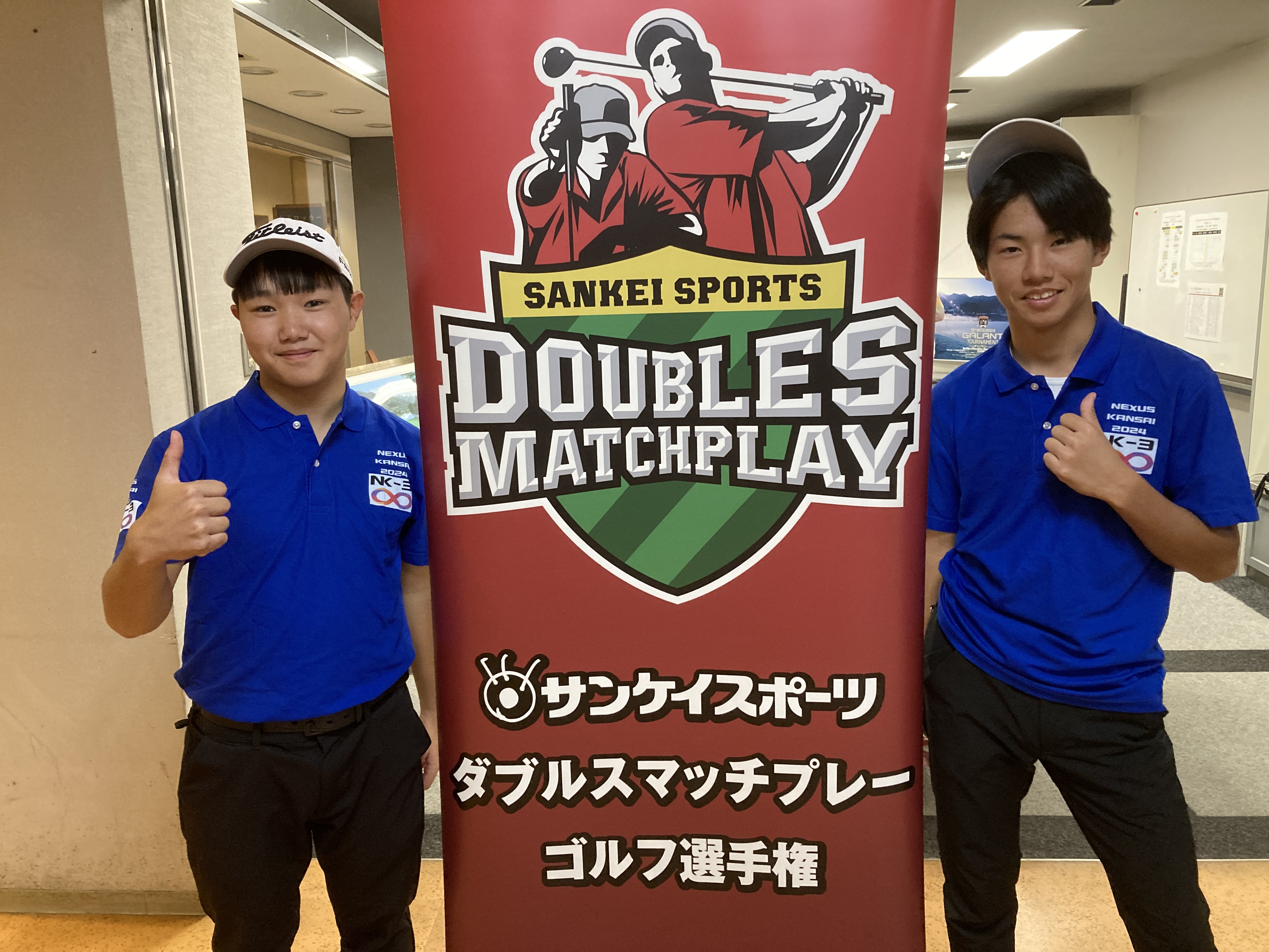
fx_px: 1026
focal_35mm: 28
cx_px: 634
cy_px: 476
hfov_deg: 63.4
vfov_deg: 49.7
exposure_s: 1/40
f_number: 1.8
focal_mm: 3.99
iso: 250
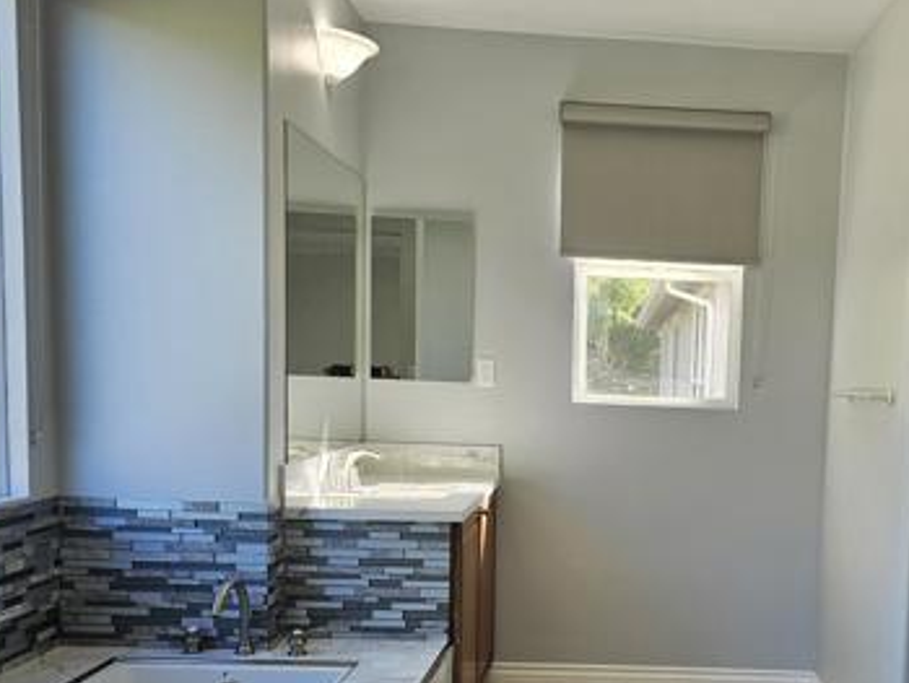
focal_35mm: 42
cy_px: 486
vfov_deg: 33.9
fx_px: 1104
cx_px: 670
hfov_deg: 43.5
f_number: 1.7
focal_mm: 6.3
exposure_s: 1/120
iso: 40
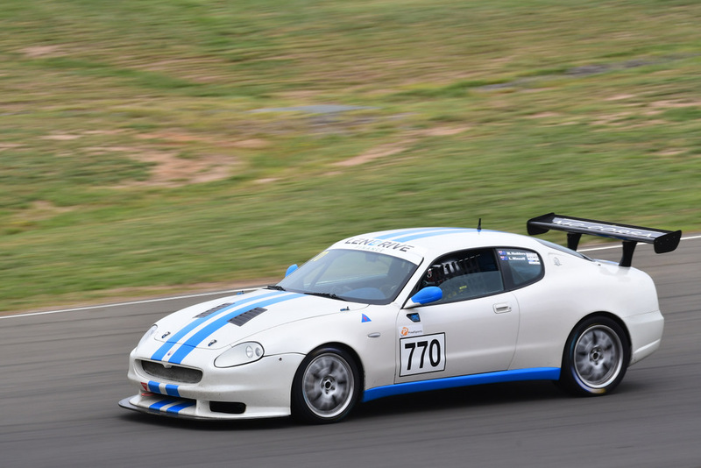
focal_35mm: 480
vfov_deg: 2.9
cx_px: 350
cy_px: 234
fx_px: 9350
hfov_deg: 4.3
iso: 250
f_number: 13
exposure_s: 1/200
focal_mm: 320
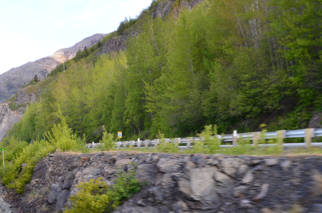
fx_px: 455
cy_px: 100
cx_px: 125
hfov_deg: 38.8
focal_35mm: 51
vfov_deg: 26.4
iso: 200
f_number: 10
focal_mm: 18
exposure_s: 1/60
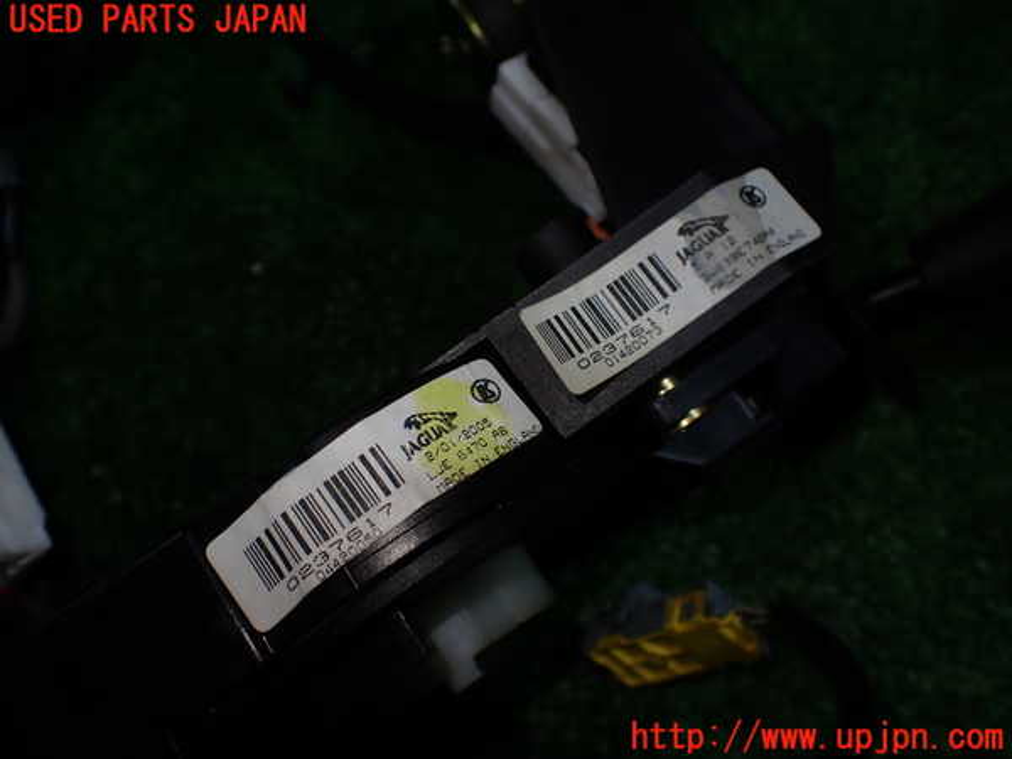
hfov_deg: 60.0
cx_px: 506
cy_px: 380
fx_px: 877
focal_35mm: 30
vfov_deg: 46.8
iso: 100
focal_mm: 5.4
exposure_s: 1/125
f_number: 2.3
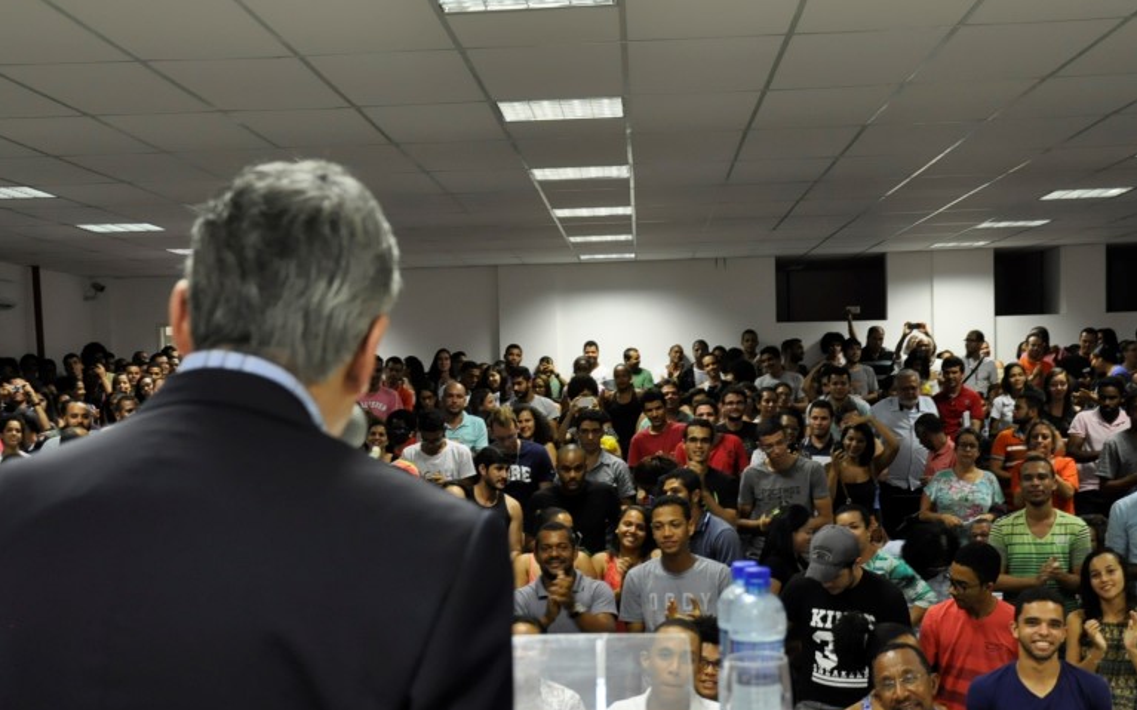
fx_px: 1642
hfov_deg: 38.2
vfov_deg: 24.3
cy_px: 468
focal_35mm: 53
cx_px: 534
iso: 900
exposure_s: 1/30
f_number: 4
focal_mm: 26
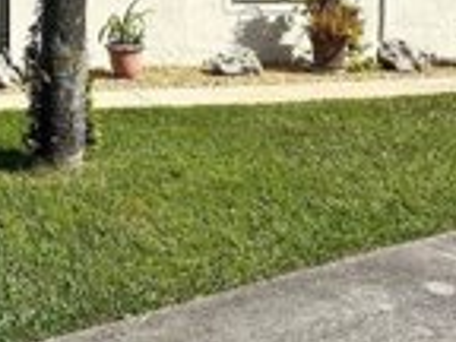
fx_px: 856
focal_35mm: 65
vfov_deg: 21.4
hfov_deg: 28.3
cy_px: -35
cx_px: 19
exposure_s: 1/5882
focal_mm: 5.7
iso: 50
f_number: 1.5
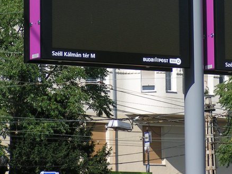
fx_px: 1930
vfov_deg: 5.2
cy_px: 19
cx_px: 187
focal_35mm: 288
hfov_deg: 6.9
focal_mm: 24
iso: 50
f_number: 3.5
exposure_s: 1/1000
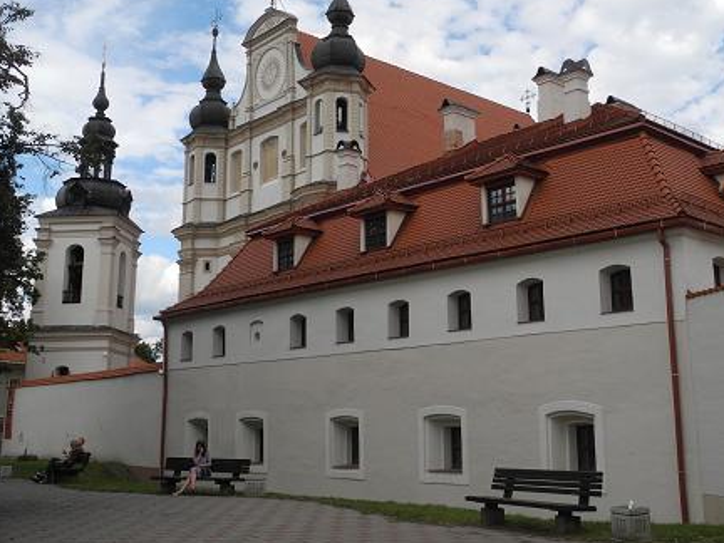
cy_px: 230
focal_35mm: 45
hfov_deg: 42.0
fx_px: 941
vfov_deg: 32.1
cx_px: 397
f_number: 3.5
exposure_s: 1/1000
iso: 100
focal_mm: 8.1
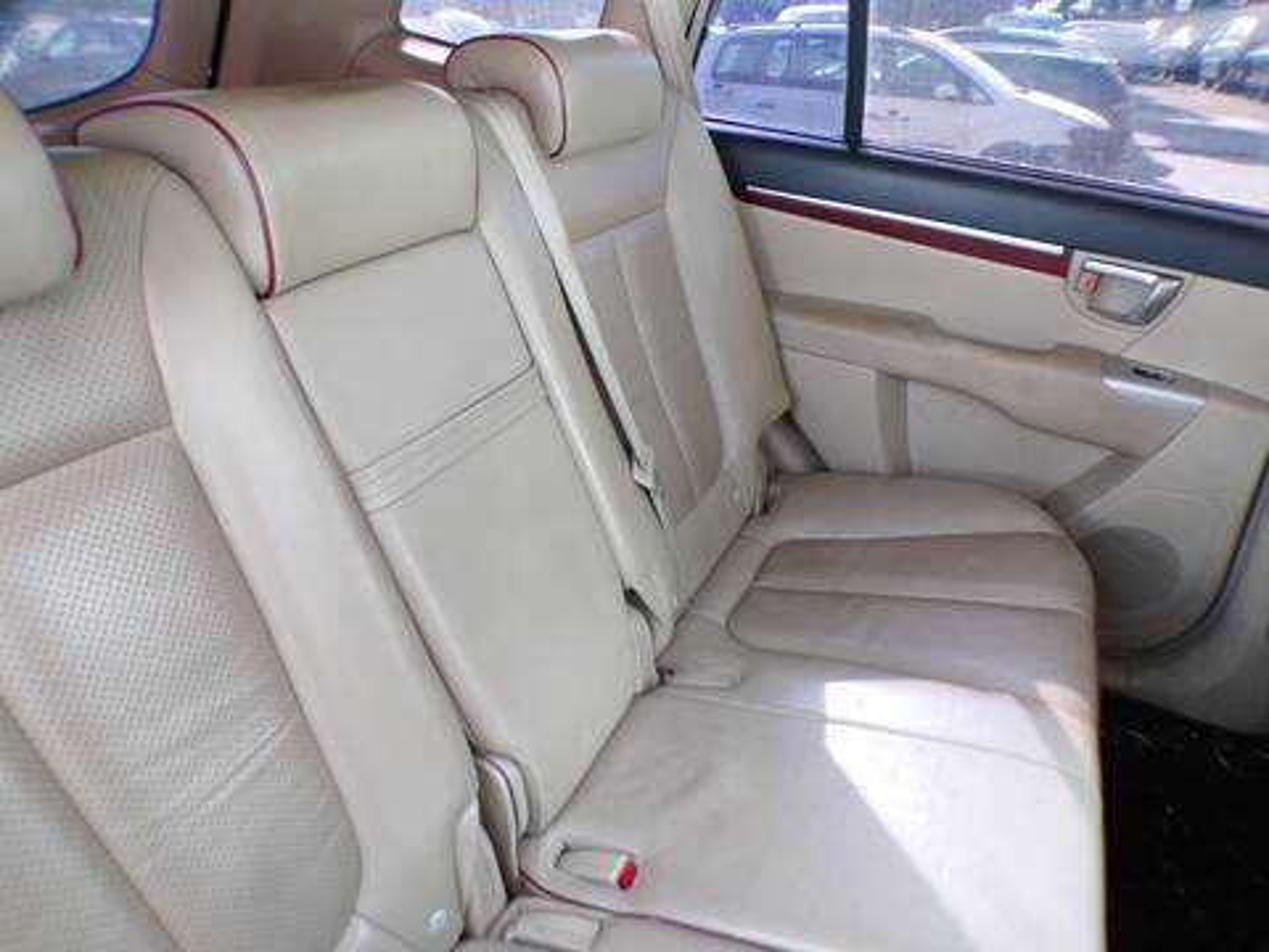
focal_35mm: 24
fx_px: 880
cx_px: 634
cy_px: 476
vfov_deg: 56.8
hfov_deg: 71.6
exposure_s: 1/30
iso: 200
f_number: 3
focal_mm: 4.3
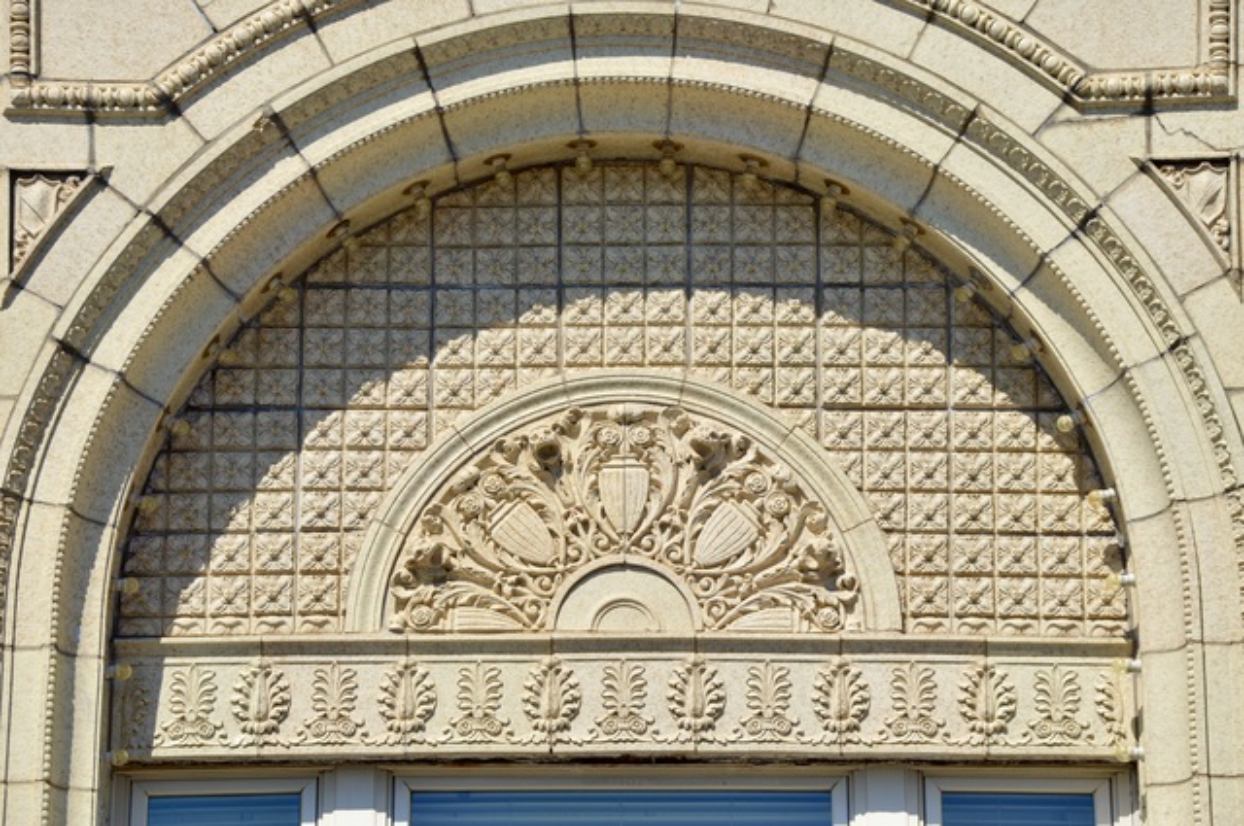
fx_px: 6471
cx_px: 622
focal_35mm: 188
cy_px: 413
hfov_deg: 11.0
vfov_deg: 7.3
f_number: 9
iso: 100
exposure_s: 1/320
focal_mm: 125
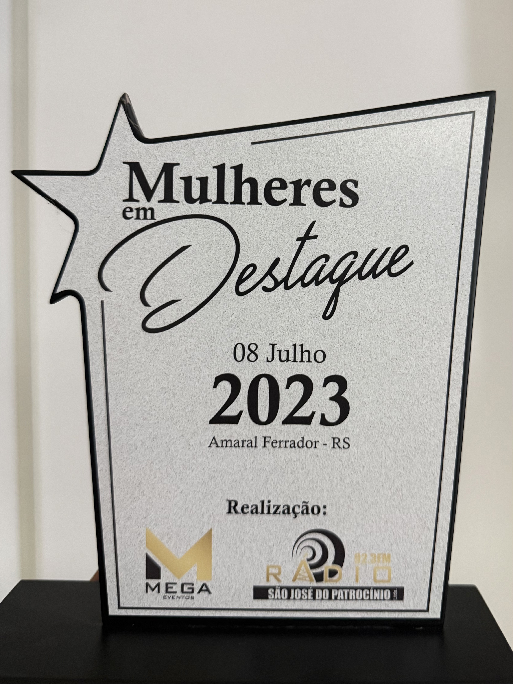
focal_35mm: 24
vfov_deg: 71.6
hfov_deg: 56.8
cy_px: 342
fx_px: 474
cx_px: 256
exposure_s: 1/60
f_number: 1.78
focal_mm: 6.76
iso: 400
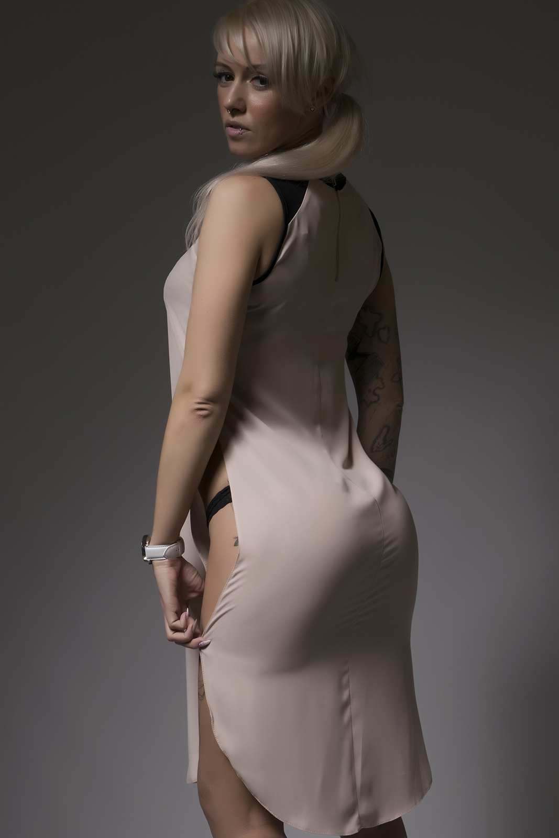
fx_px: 1921
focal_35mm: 82
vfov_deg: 24.6
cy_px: 419
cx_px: 280
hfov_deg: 16.6
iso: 100
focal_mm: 55
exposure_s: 1/100
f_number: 16
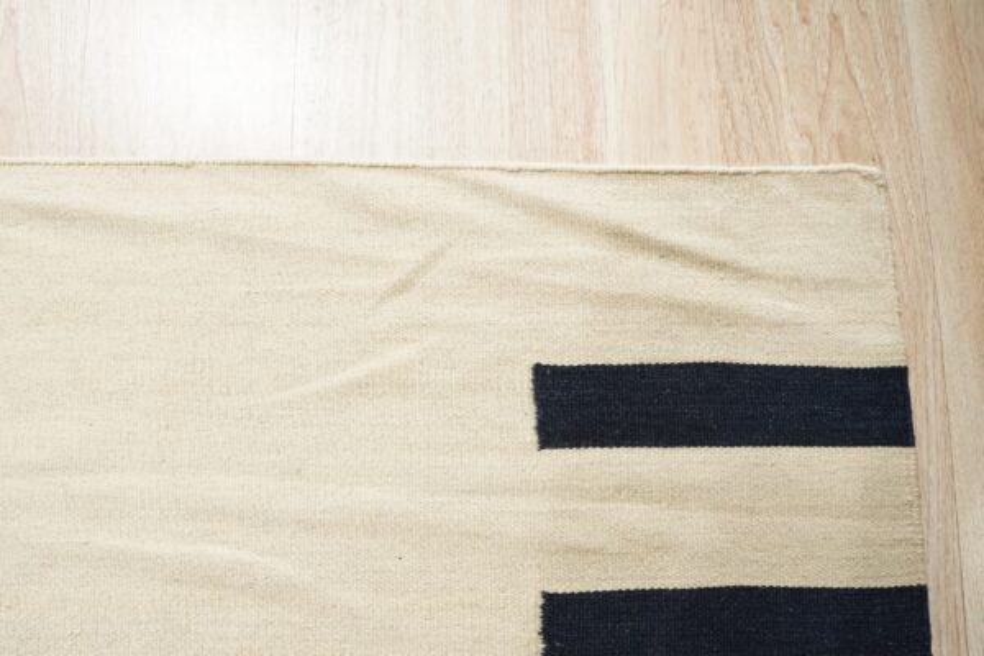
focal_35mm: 24
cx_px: 492
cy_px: 328
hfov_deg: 73.7
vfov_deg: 53.1
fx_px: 656
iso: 1600
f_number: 5
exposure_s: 1/250
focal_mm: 16
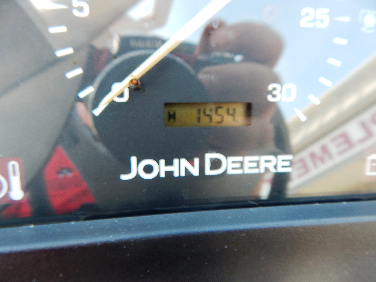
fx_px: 239
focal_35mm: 22
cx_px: 188
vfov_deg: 61.1
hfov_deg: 76.4
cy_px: 141
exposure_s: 1/80
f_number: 3
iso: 125
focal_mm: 4
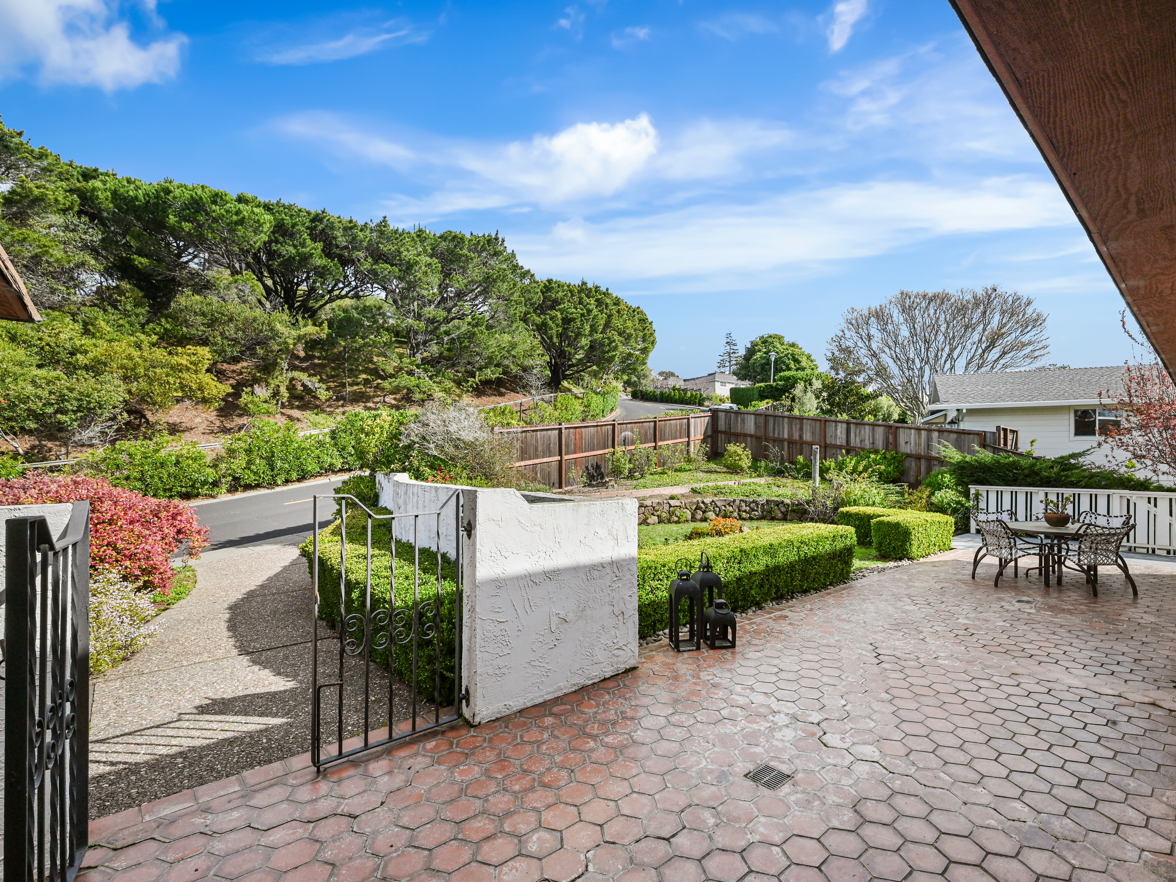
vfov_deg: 78.1
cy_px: 462
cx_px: 657
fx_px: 544
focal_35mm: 16
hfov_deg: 94.1
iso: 800
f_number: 9
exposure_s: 1/1600
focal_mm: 14
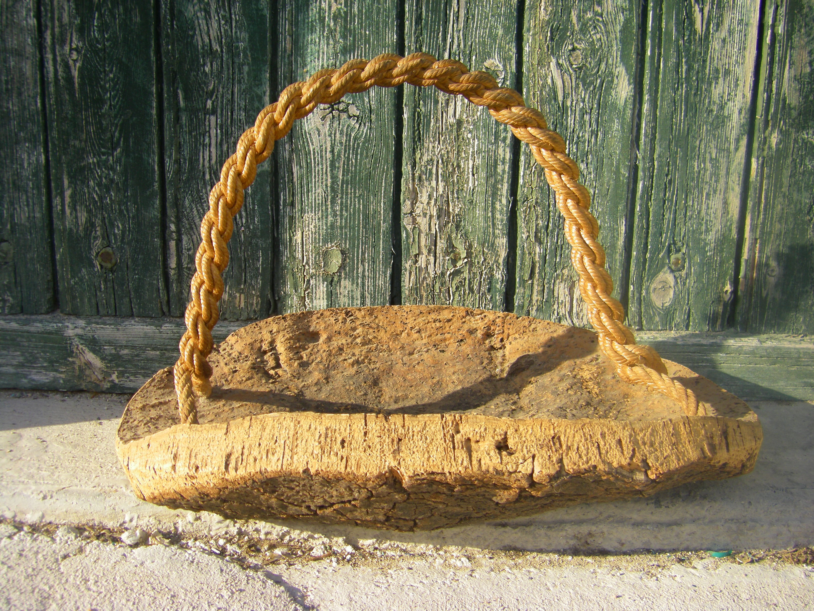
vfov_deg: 37.7
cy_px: 306
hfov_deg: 49.0
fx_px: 894
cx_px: 407
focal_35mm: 38
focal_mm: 6.3
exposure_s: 1/250
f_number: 3.5
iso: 64
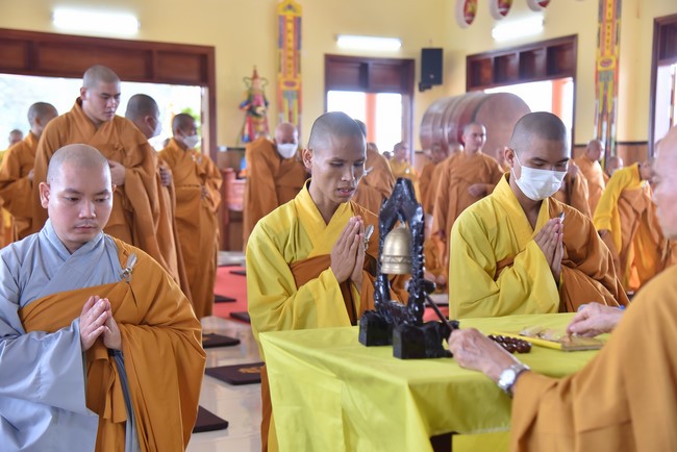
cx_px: 338
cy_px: 226
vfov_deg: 23.4
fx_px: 1091
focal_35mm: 58
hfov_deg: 34.5
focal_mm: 58
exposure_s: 1/160
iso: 640
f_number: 4
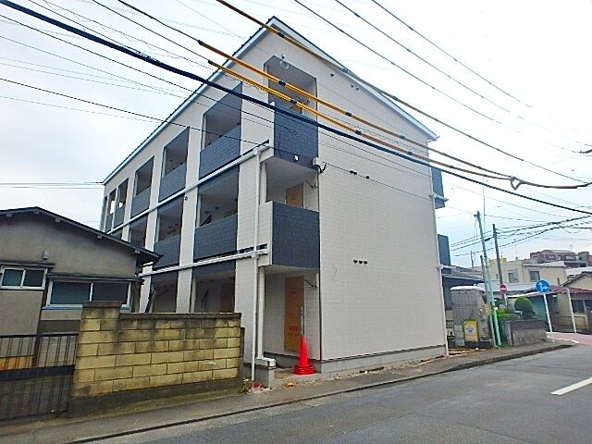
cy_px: 222
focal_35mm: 21
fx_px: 359
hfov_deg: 79.0
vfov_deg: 63.4
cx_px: 296
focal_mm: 3.7
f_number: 3.5
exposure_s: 1/640
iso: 125
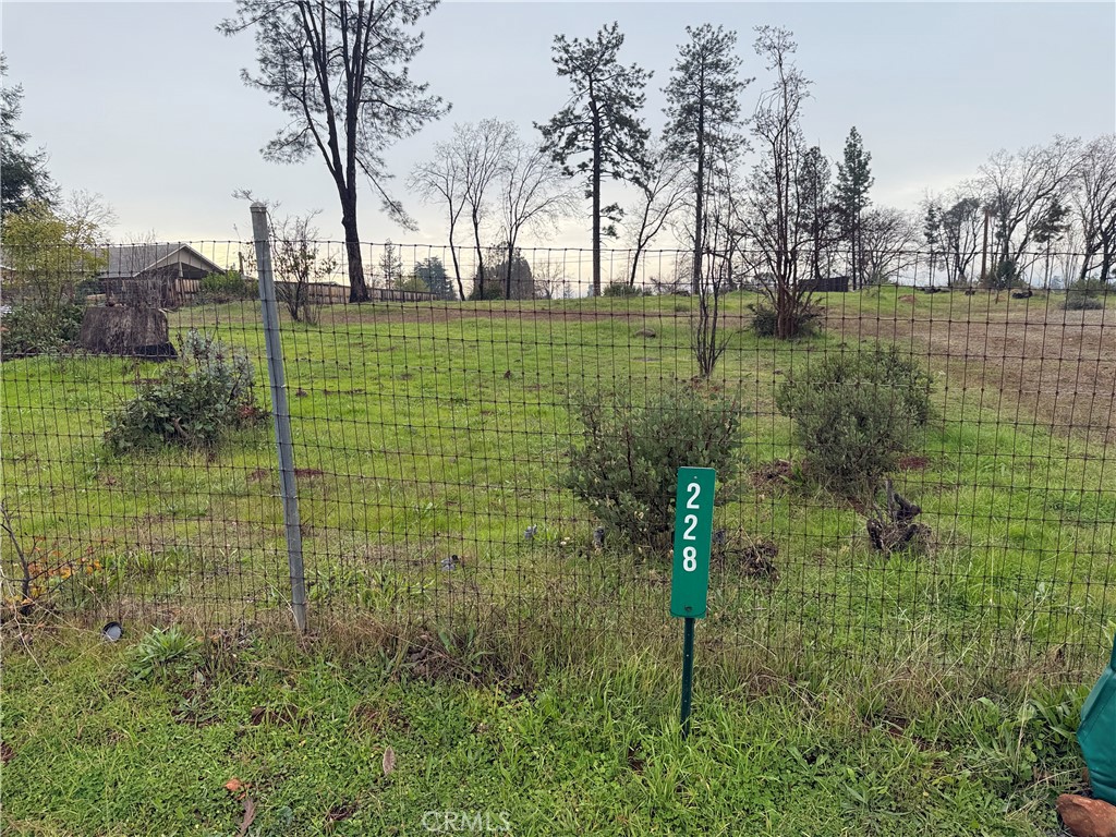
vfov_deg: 56.8
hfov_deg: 71.6
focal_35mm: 24
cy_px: 418
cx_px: 558
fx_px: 774
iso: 80
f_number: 1.78
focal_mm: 6.76
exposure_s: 1/1250
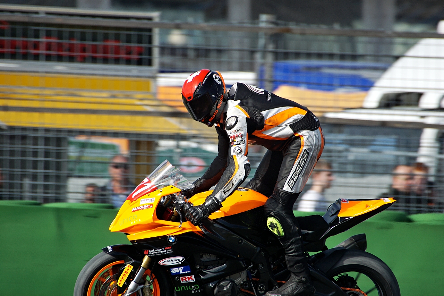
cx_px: 222
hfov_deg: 2.8
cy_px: 148
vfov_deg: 1.8
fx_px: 9248
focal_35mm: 750
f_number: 7.1
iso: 100
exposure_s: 1/400
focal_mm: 500
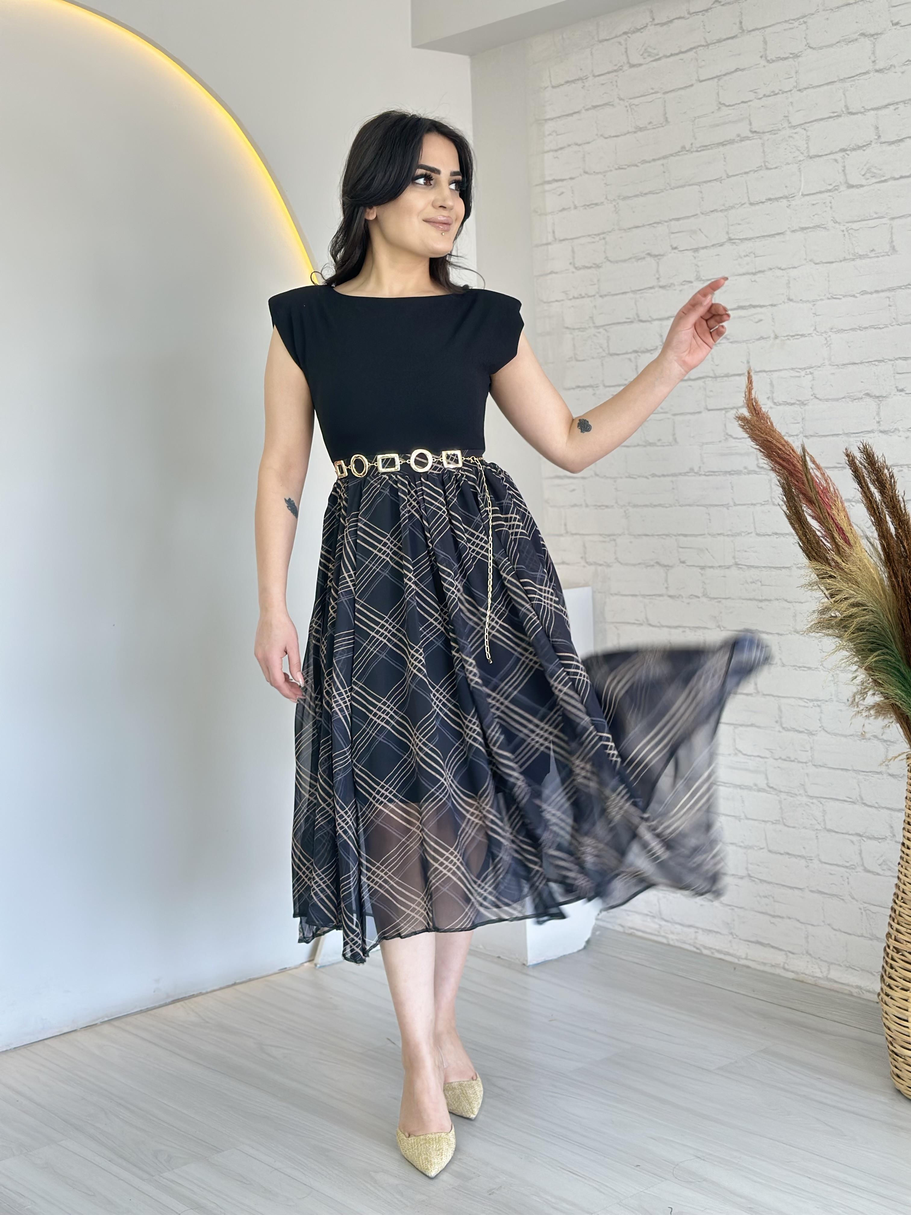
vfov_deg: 39.7
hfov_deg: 30.3
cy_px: 608
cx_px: 456
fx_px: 1684
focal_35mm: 48
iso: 80
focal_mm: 6.86
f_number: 1.78
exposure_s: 1/100
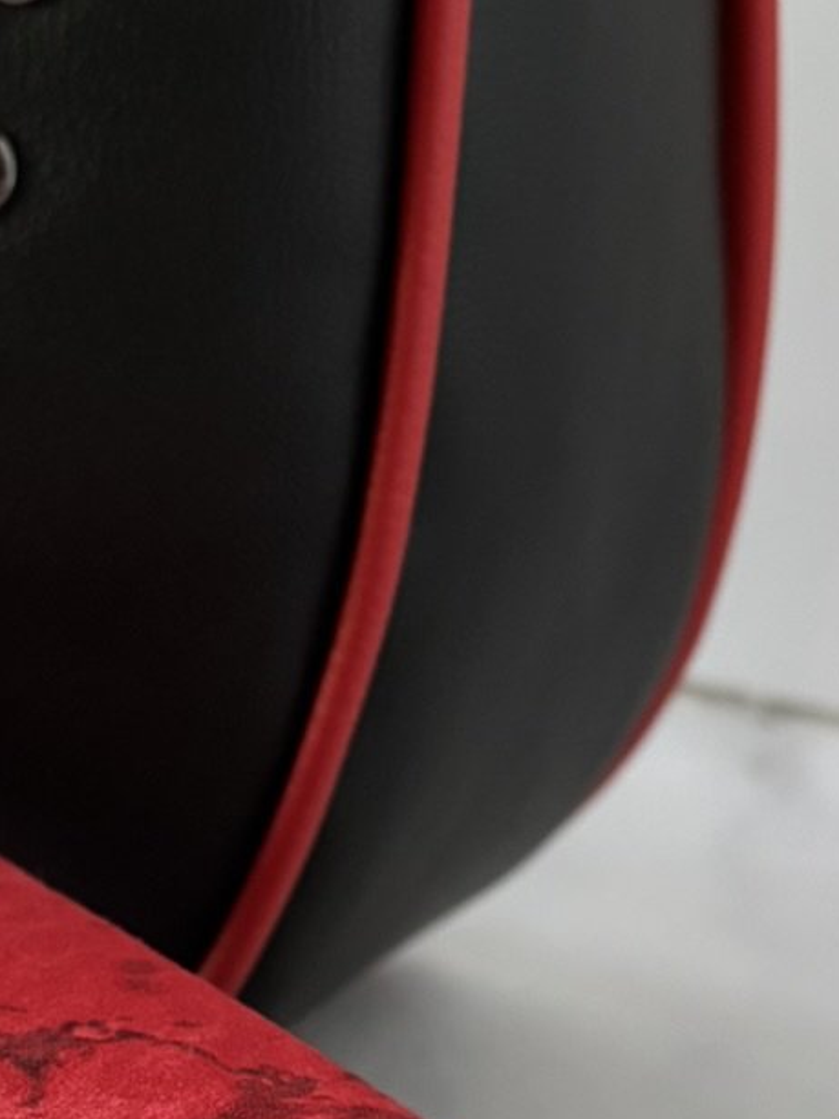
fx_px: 2812
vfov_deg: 22.0
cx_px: 27
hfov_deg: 16.7
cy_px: 1020
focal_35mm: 87
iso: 250
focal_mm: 5.96
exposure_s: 1/60
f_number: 1.6
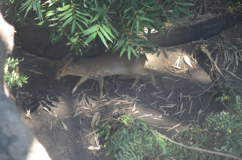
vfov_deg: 12.1
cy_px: 80
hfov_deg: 18.2
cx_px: 121
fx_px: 755
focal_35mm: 112
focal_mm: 75
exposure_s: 1/250
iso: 500
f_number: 4
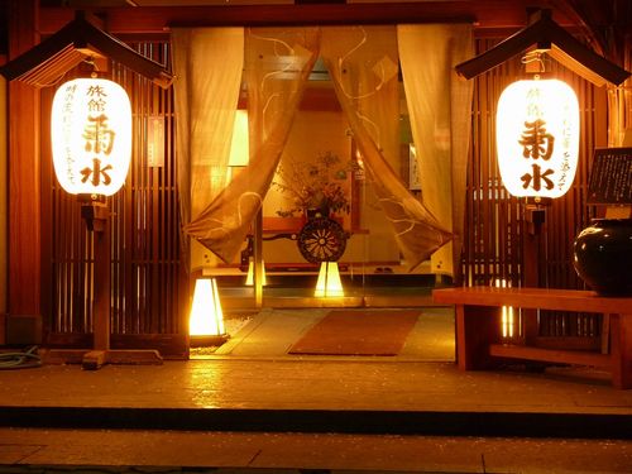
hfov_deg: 24.1
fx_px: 1479
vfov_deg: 18.2
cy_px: 237
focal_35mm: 81
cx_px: 316
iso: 400
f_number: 4
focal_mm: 14.4
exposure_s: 1/2
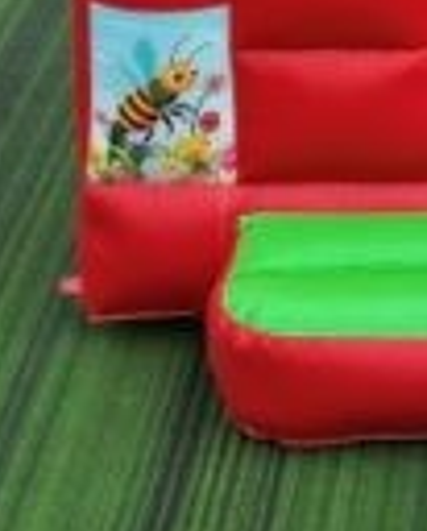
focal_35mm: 187
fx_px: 2944
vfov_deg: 10.0
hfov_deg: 8.1
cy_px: -290
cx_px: 701
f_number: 1.7
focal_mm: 6.72
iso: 130
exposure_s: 1/2500
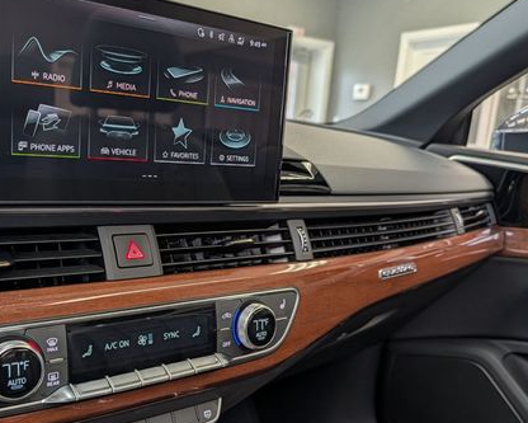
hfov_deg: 50.0
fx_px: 563
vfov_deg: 41.0
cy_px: 246
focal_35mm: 36
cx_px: 214
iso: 192
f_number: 1.68
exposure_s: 1/120
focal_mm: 6.9
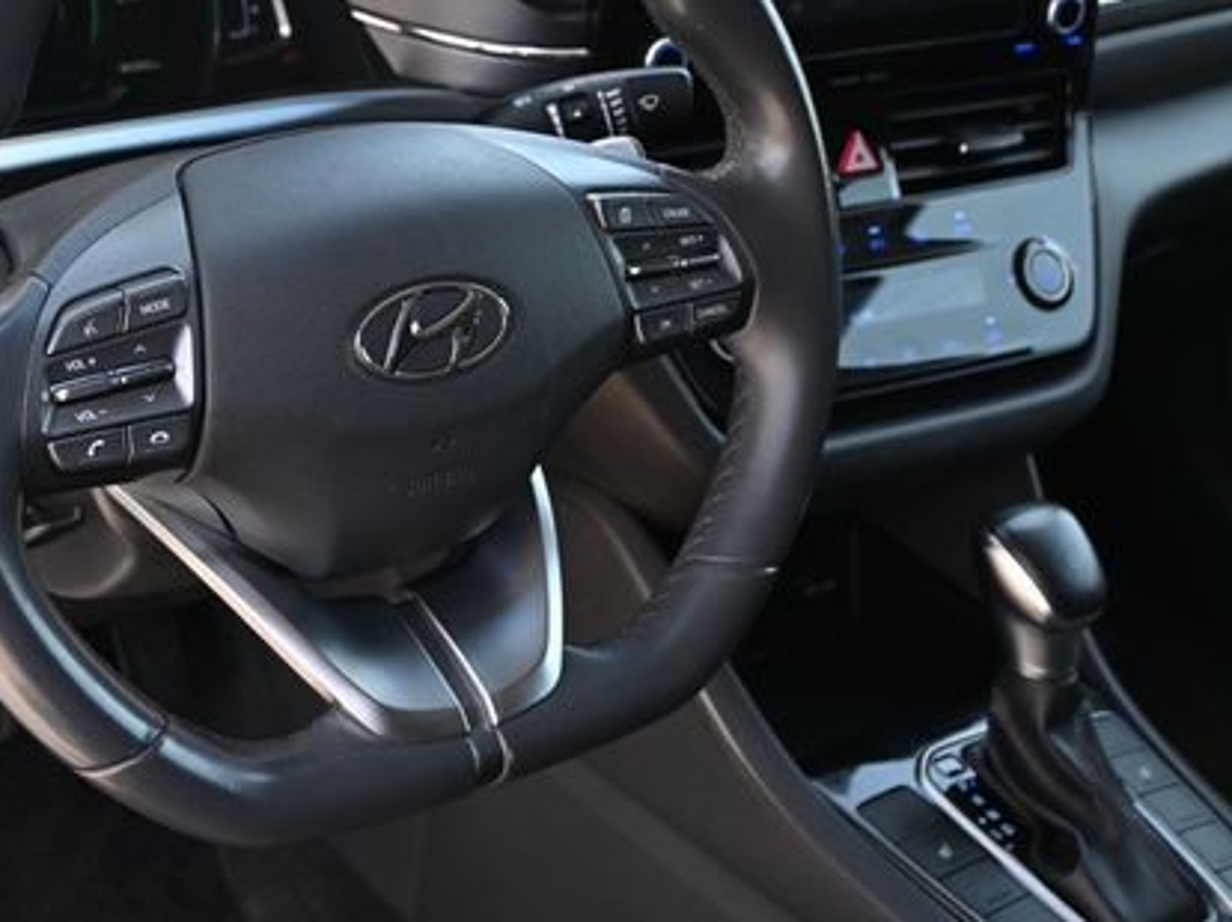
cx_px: 312
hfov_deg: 32.1
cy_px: 297
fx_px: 2103
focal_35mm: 59
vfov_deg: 24.6
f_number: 4.5
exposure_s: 1/125
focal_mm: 26.5
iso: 400
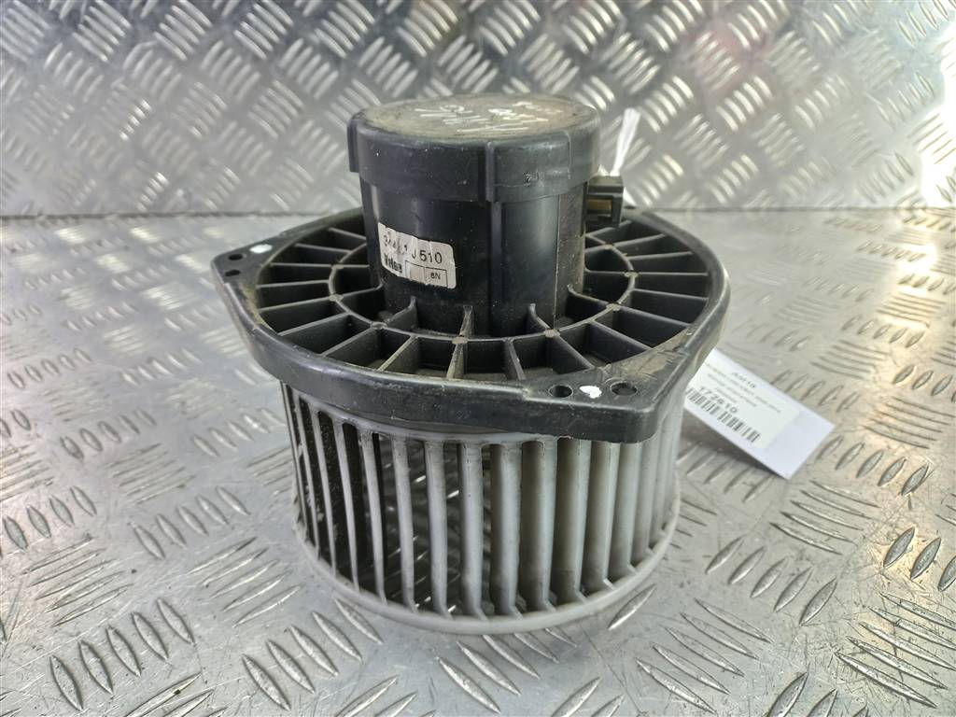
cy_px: 358
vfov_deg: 54.9
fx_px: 690
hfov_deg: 69.4
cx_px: 478
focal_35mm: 25
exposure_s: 1/50
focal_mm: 4.6
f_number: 1.8
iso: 160
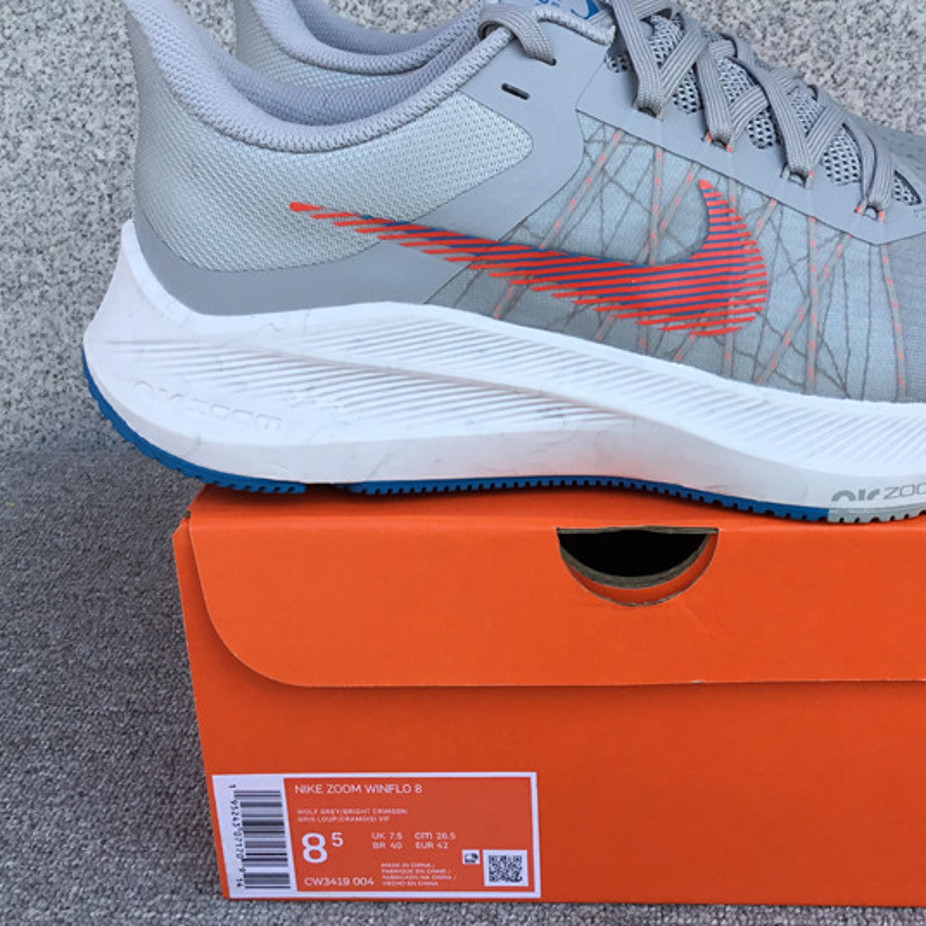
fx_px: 1392
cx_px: 637
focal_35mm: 46
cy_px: 405
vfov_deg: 36.7
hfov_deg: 36.3
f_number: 2.4
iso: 25
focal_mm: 3.3
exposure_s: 1/341
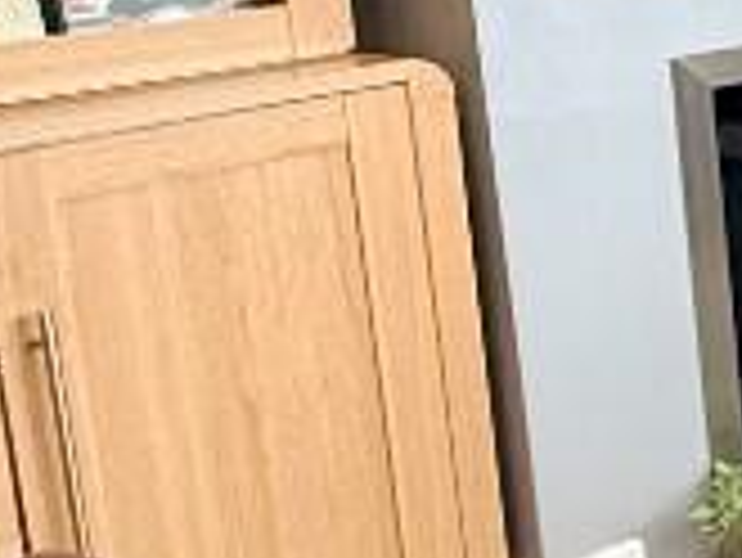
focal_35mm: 87
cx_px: 1695
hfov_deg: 15.2
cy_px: 18
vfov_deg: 16.7
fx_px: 1866
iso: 320
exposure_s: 1/50
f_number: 2.2
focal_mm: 2.22
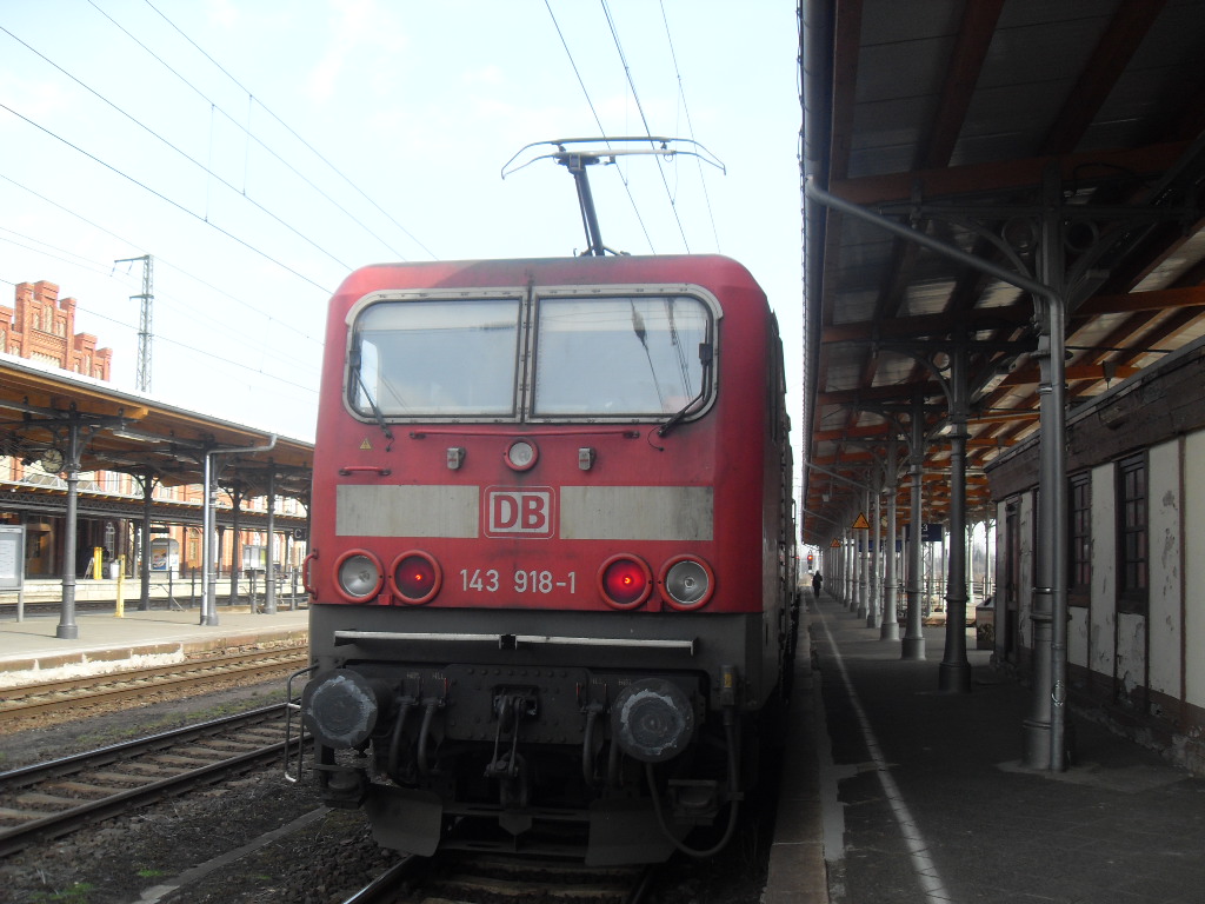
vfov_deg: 41.8
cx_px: 602
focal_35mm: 34
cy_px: 452
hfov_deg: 54.0
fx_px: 1184
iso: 80
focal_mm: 6.3
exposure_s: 1/60
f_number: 7
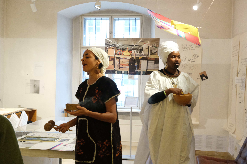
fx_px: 302
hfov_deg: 44.5
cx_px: 124
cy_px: 82
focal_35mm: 44
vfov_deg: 30.5
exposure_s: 1/60
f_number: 6.4
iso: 5000
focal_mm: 29.2
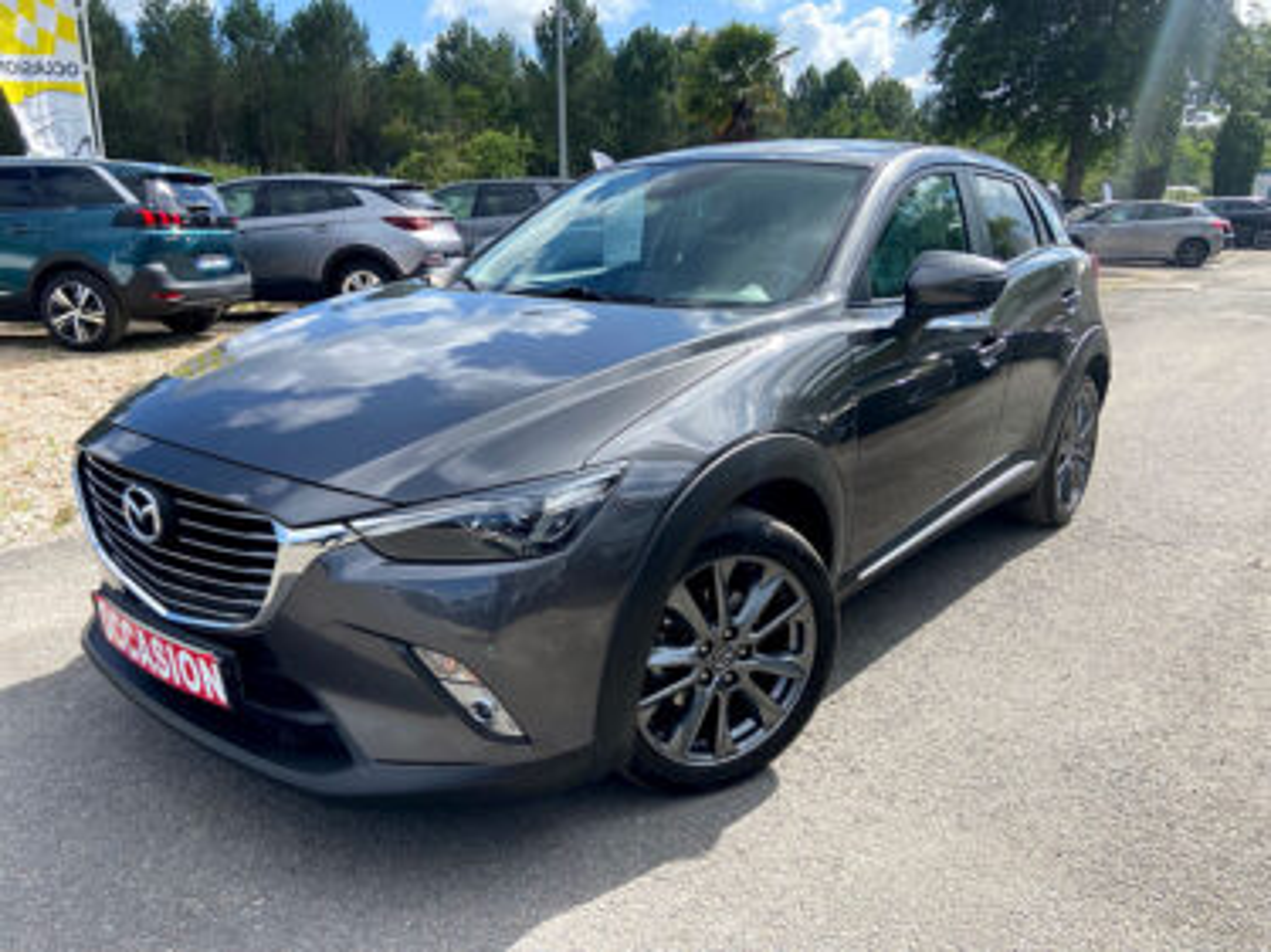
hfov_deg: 67.3
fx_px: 954
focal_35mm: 26
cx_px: 636
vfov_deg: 53.0
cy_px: 476
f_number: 1.8
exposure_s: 1/1727
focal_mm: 4.25
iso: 32
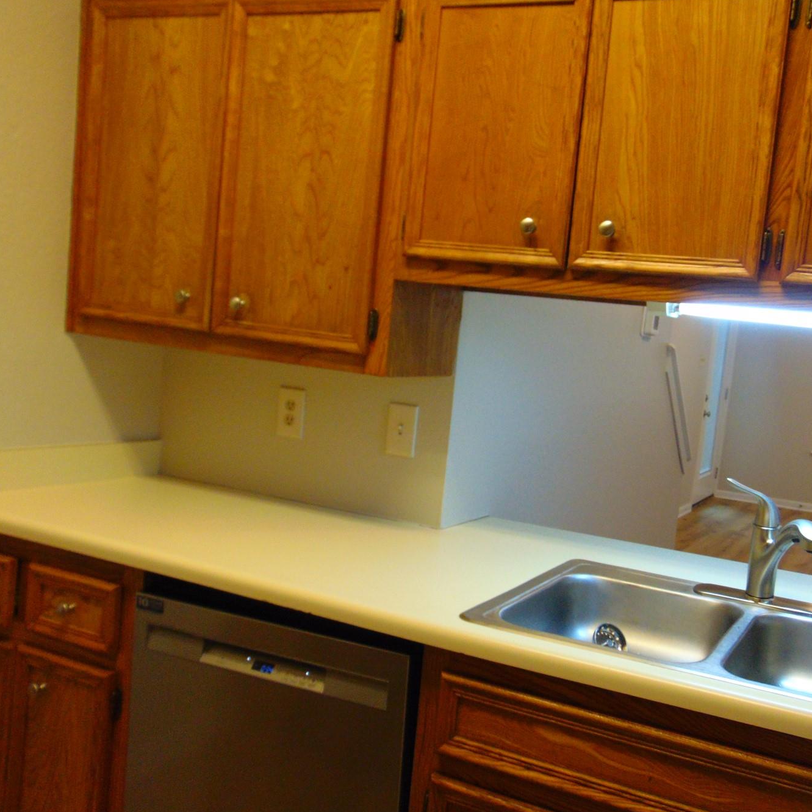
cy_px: 425
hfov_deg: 47.8
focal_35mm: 34
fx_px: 902
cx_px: 524
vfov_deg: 48.4
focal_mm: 4.5
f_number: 3
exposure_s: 1/30
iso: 200
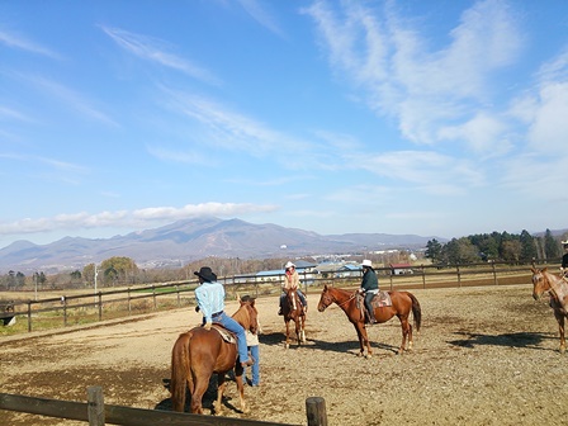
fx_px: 492
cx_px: 284
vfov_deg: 46.8
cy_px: 213
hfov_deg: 60.0
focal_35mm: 30
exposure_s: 1/1446
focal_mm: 4.06
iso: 40
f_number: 1.94
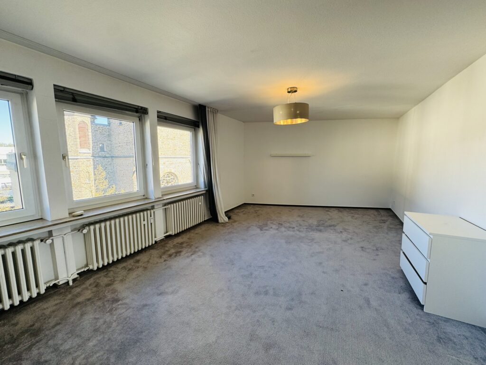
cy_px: 182
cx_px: 243
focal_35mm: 14
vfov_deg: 85.7
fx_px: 197
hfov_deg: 102.1
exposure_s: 1/99
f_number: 2.2
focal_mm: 2.22
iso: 64
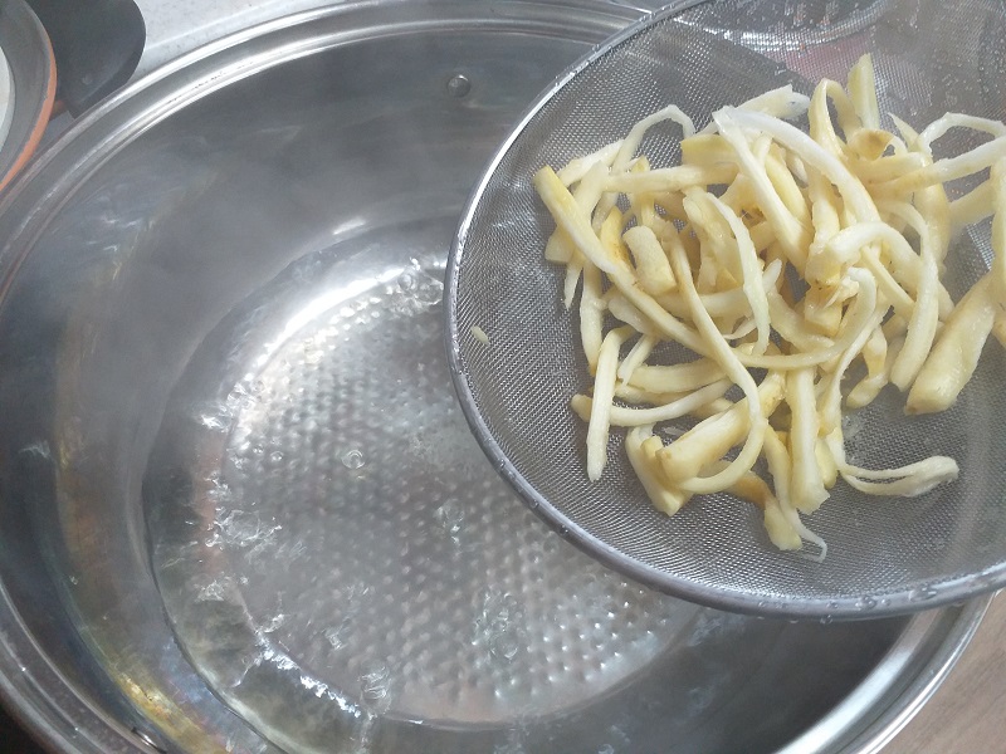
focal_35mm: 26
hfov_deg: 67.3
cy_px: 377
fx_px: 756
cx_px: 503
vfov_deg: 53.1
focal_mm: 3.6
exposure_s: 1/33
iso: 160
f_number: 1.9
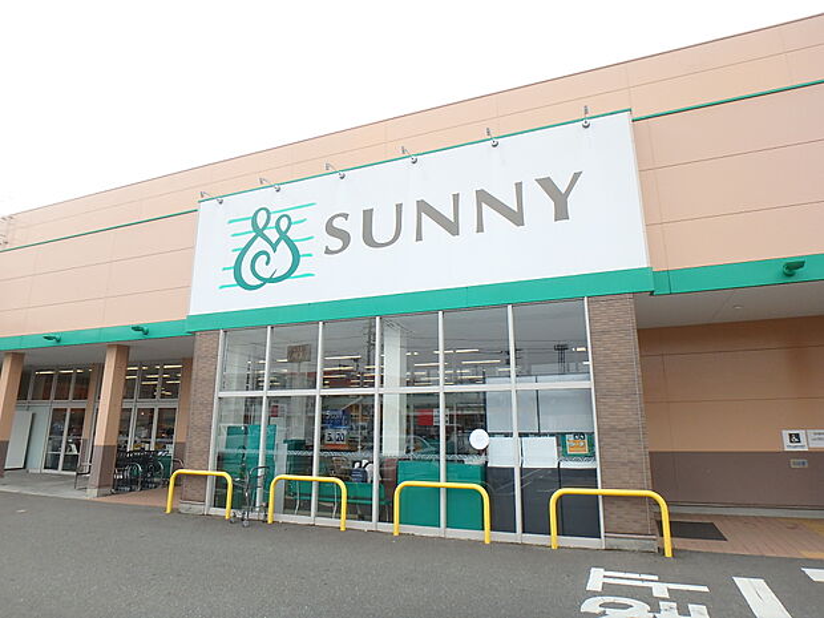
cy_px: 309
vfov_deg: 63.4
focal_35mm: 21
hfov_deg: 79.0
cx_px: 412
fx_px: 500
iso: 125
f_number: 3.5
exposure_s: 1/400
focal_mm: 3.7
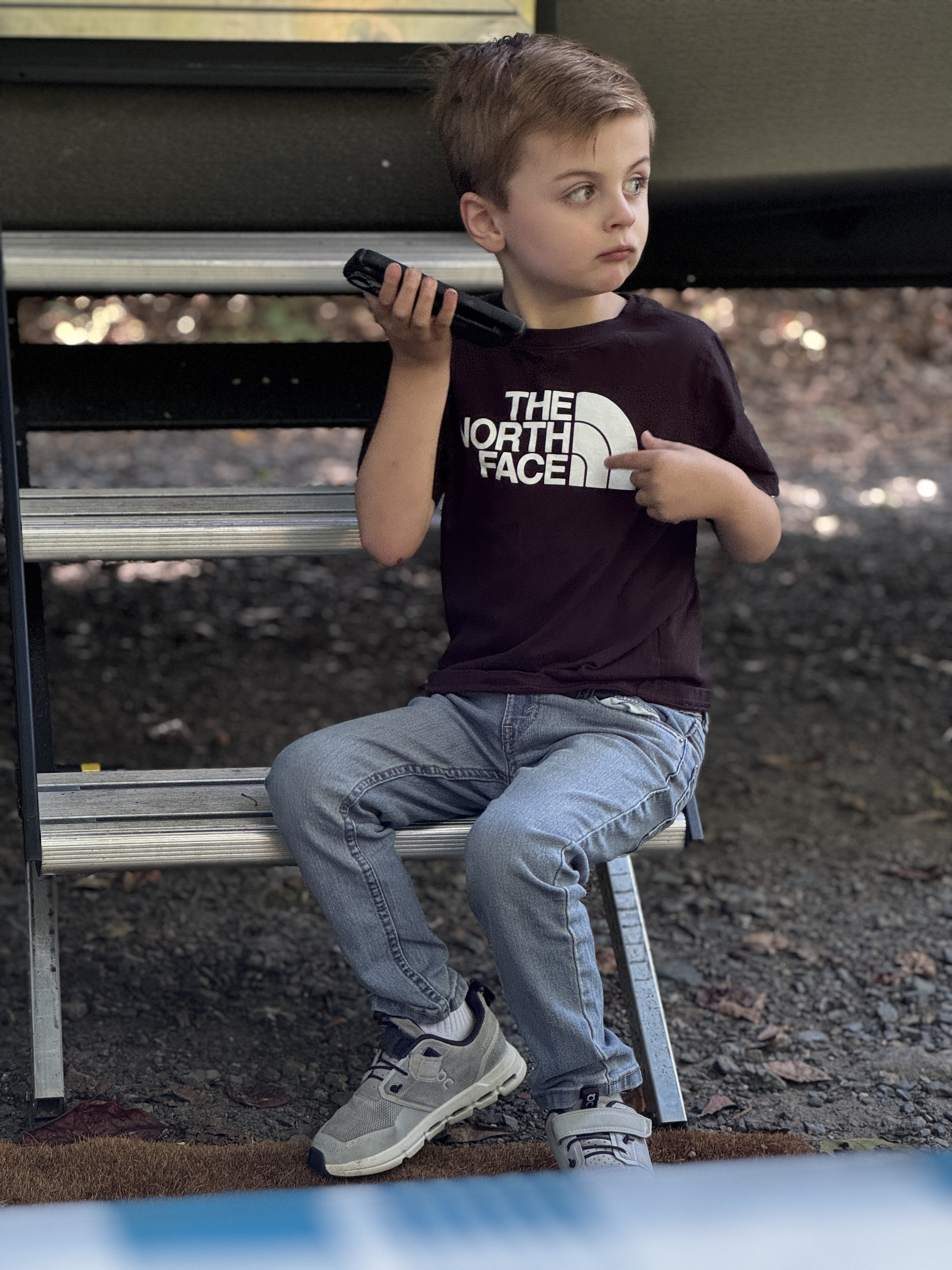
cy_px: 635
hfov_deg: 19.1
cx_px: 476
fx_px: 2824
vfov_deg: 25.3
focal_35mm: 77
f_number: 2.8
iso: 250
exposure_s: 1/60
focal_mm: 9
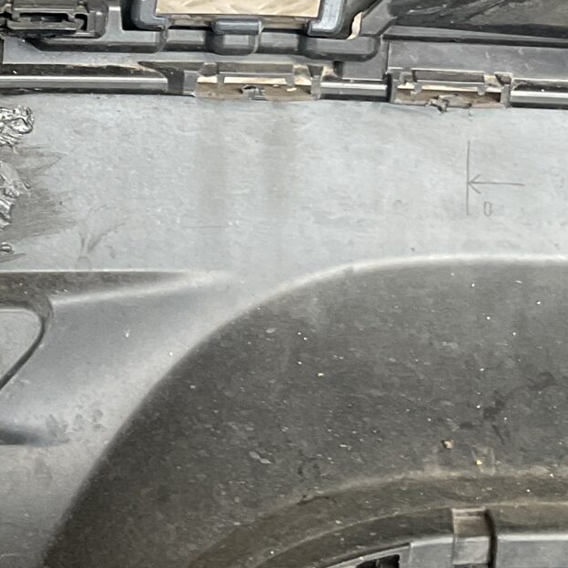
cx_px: -119
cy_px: -150
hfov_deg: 15.8
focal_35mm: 106
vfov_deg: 15.7
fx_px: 1968
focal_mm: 3
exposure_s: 1/120
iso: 40
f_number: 1.8
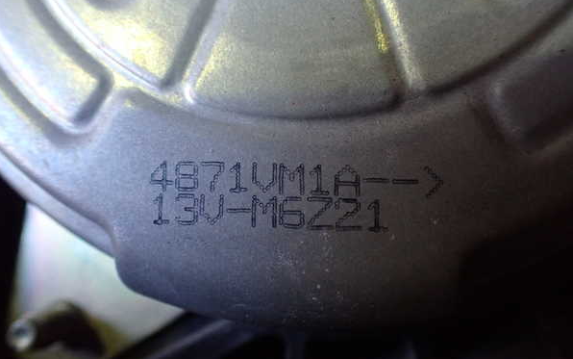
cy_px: 173
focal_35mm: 32
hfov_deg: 59.6
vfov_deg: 39.5
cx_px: 286
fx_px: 500
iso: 800
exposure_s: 1/100
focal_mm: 5.4
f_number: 2.3
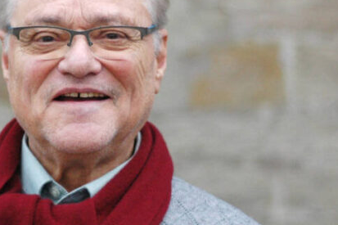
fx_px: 1746
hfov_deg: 11.0
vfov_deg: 7.4
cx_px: 67
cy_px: 91
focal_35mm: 186
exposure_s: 1/6400
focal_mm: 50
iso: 800
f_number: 1.8
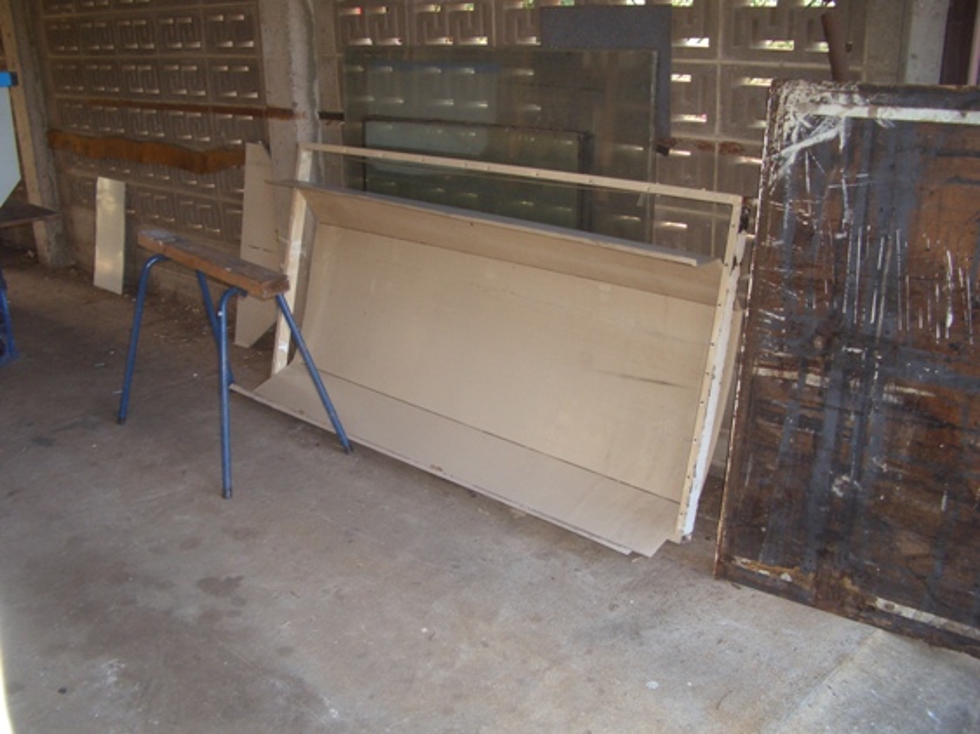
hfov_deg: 52.6
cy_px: 367
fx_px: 991
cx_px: 490
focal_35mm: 35
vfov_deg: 40.7
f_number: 2.6
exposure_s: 1/60
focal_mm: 5.8
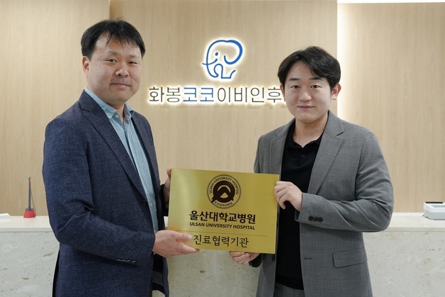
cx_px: 222
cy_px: 148
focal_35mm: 39
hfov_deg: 49.5
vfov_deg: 34.2
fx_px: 482
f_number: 4
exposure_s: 1/160
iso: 1250
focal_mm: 39
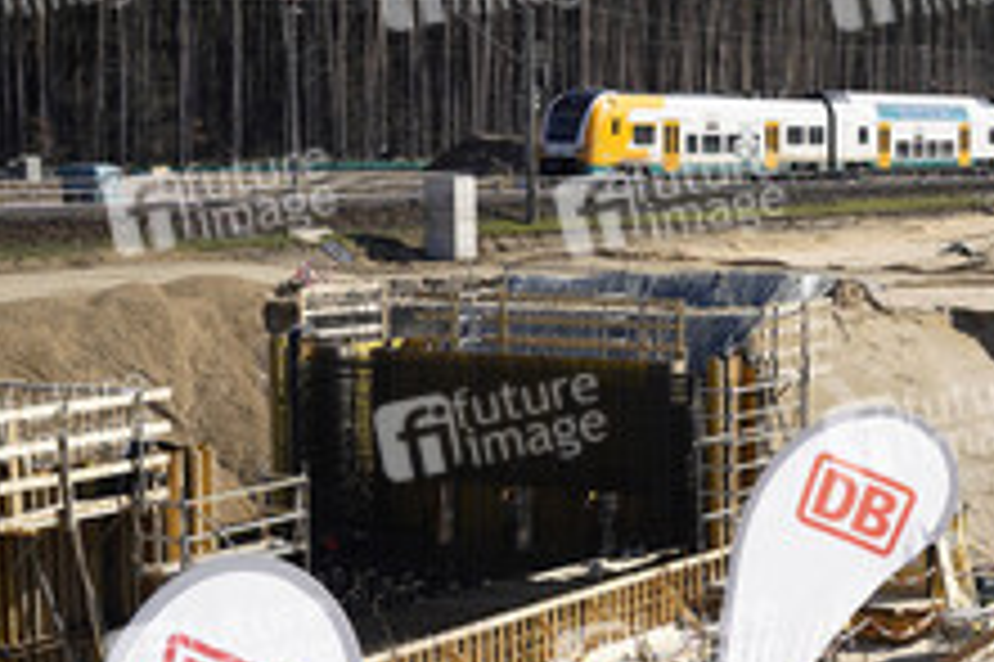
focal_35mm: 98
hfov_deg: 20.2
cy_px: 540
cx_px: 1001
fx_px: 2704
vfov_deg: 13.9
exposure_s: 1/200
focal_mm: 48
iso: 100
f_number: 9
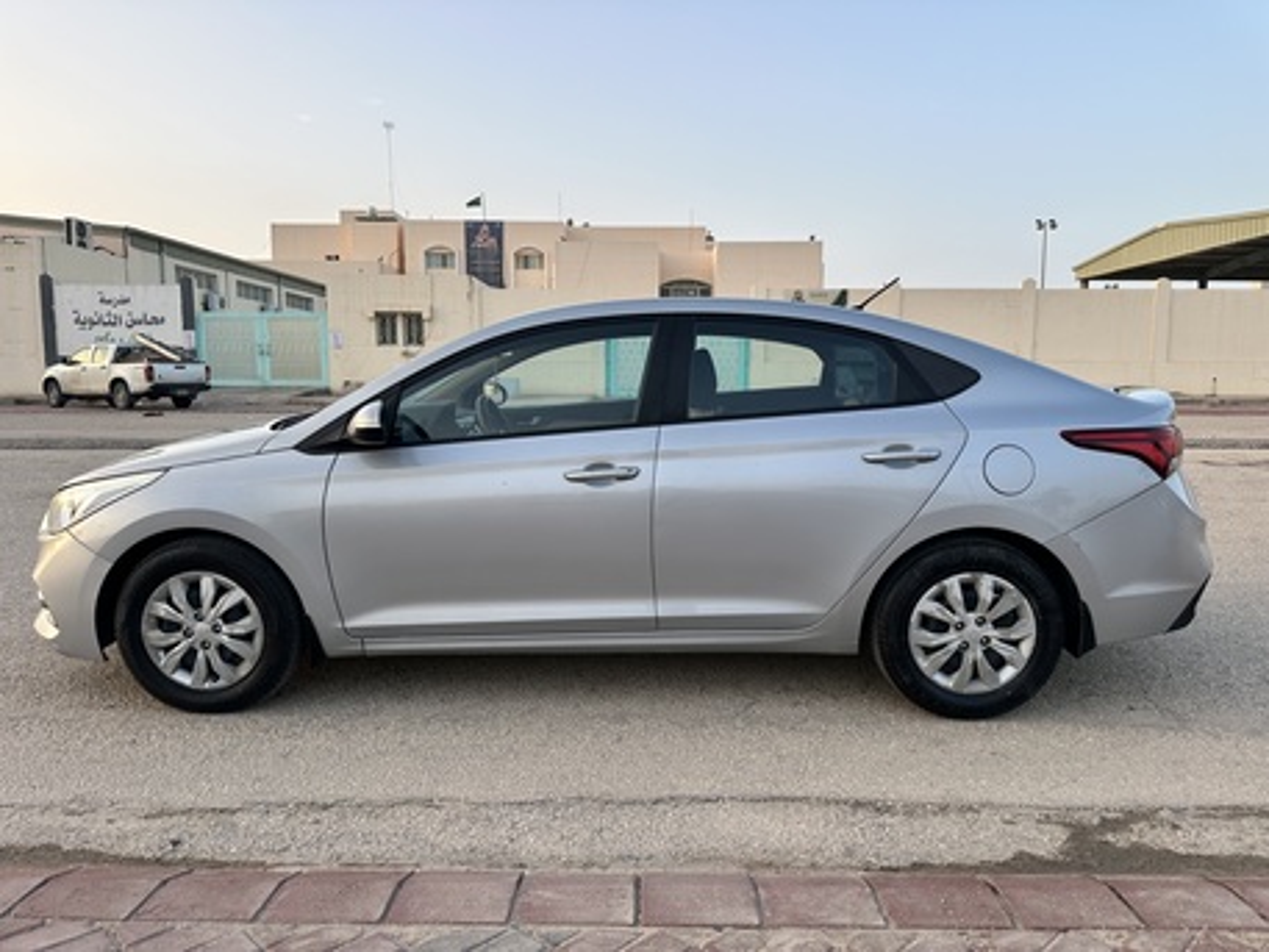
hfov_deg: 71.6
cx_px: 634
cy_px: 476
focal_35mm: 24
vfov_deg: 56.8
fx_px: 880
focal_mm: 6.86
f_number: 1.78
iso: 80
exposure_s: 1/663
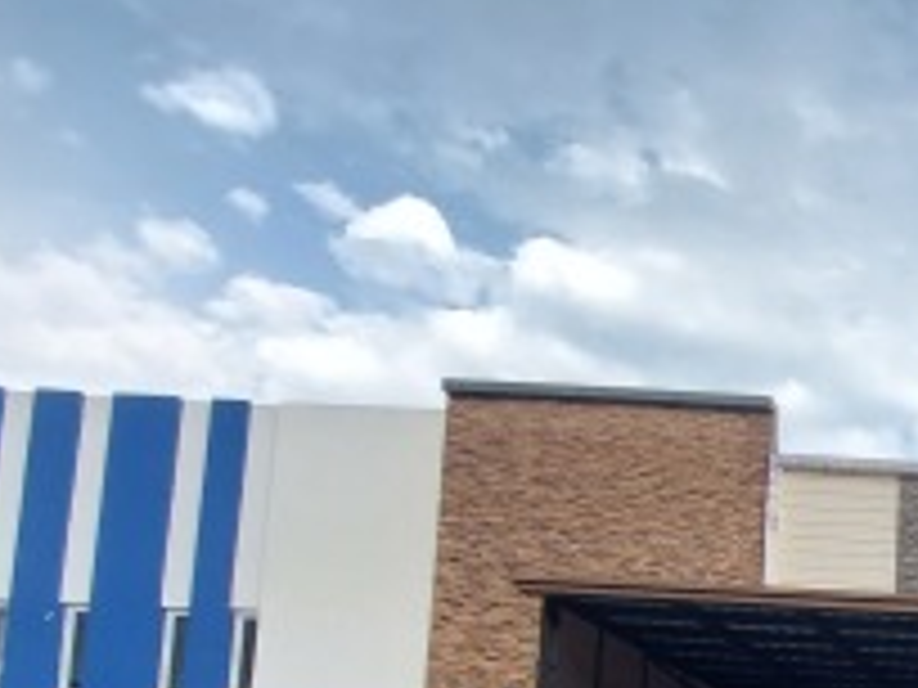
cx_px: 1276
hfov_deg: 31.9
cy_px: 908
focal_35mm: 39
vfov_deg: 29.3
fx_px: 1034
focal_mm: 1.74
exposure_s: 1/241
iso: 50
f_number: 2.2
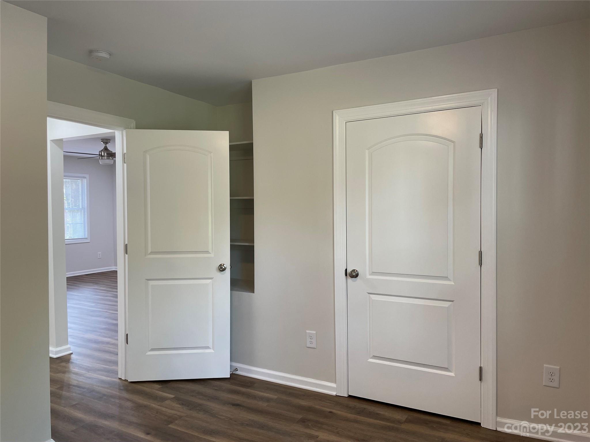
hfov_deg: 67.3
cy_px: 221
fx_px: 443
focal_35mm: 26
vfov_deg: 53.1
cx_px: 295
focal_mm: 4.2
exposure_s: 1/60
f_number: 1.6
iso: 80
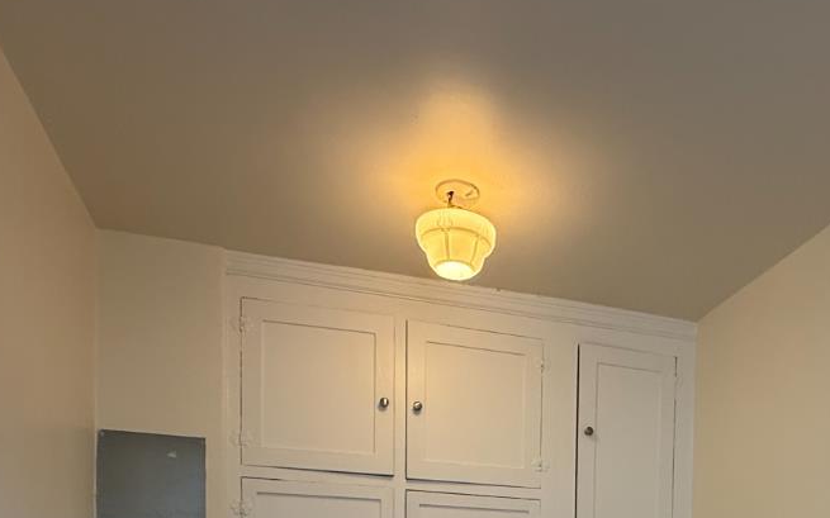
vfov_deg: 30.4
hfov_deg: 55.6
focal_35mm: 34
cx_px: 549
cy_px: 654
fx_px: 769
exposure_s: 1/120
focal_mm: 2.22
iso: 160
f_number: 2.2
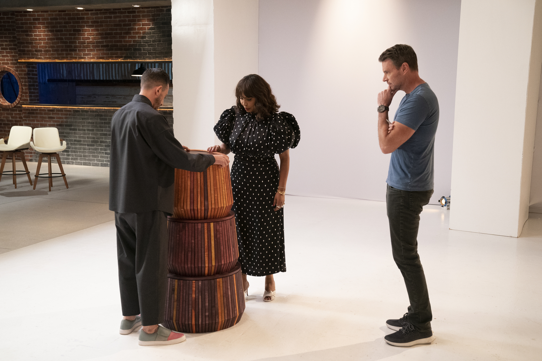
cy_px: 180
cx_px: 271
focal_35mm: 40
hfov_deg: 48.5
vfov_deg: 33.4
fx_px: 602
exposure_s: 1/100
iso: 5000
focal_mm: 40
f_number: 5
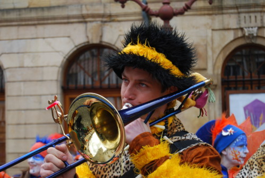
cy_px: 89
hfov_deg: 24.6
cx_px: 132
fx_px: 608
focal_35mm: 82
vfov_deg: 16.6
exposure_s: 1/125
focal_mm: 55
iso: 140
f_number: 5.6
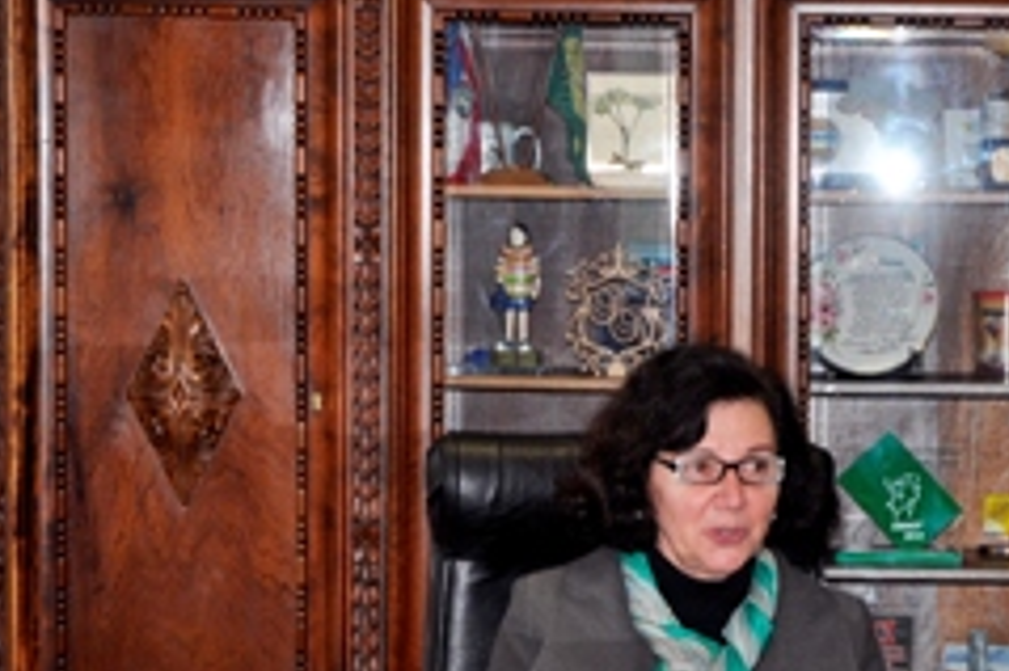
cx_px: 937
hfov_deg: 13.9
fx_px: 4089
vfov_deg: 9.4
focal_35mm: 146
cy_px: 456
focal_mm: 52
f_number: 4.5
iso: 200
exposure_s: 1/60
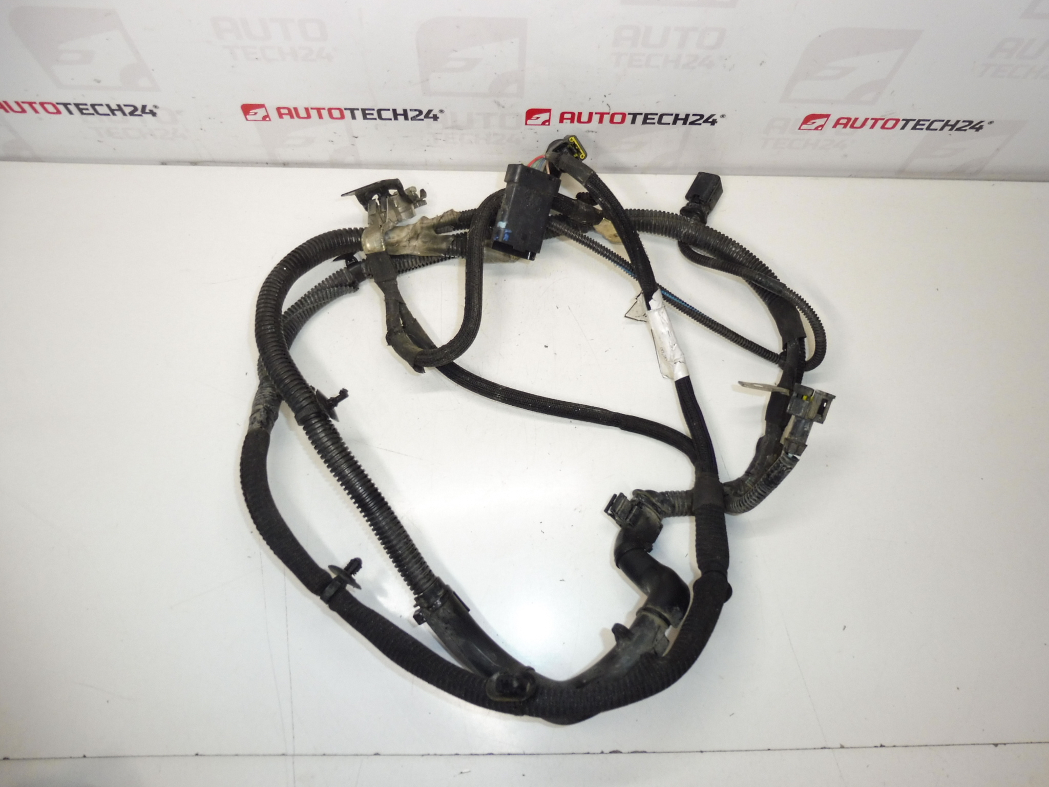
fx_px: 727
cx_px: 524
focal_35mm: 24
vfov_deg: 56.8
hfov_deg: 71.6
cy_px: 394
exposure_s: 1/125
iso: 200
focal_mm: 4.3
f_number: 3.5
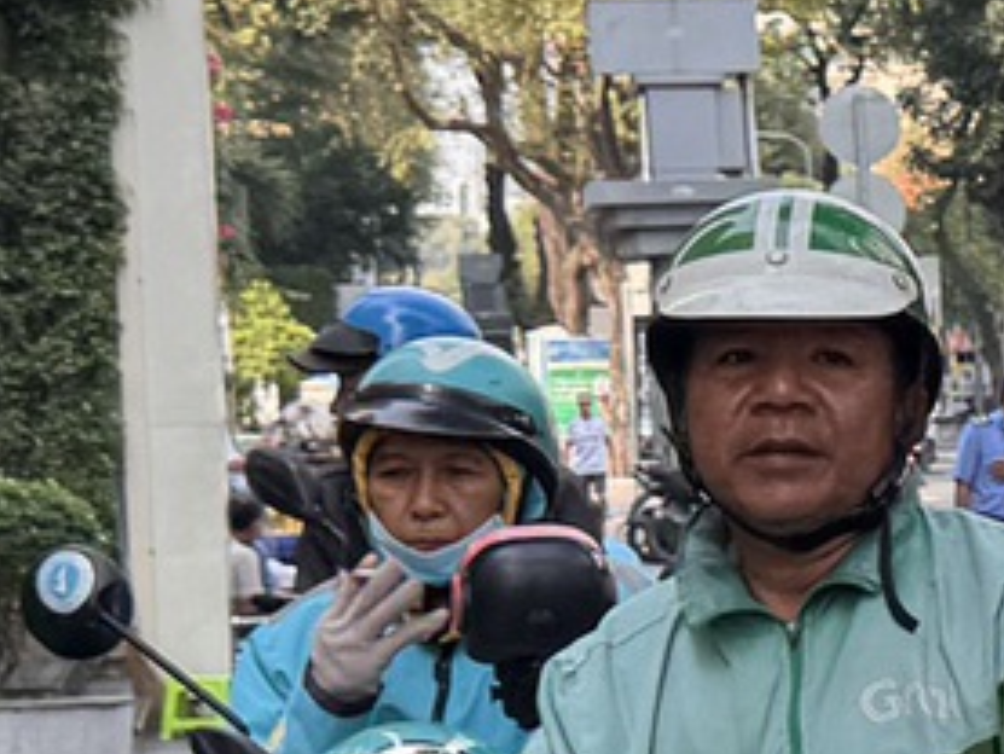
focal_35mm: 173
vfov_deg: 8.6
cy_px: 594
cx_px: 1881
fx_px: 5020
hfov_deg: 10.6
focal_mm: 6.76
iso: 80
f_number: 1.78
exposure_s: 1/876
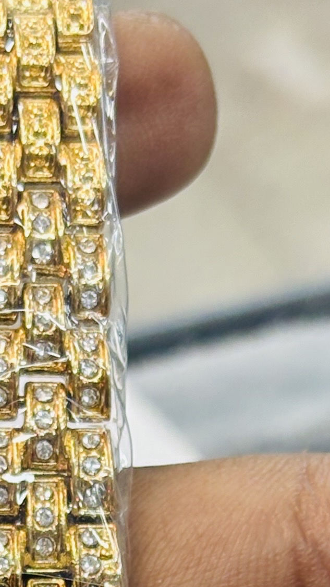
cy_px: 959
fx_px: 3157
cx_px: 54
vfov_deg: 10.2
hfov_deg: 6.0
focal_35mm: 203
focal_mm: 5.96
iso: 40
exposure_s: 1/100
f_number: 1.6
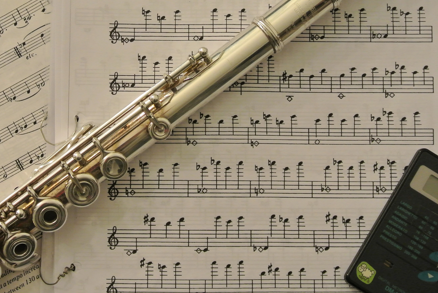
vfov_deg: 17.7
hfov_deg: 26.2
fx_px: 938
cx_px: 159
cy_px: 114
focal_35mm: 77
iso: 800
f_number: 4.8
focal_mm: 19.6
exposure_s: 1/60
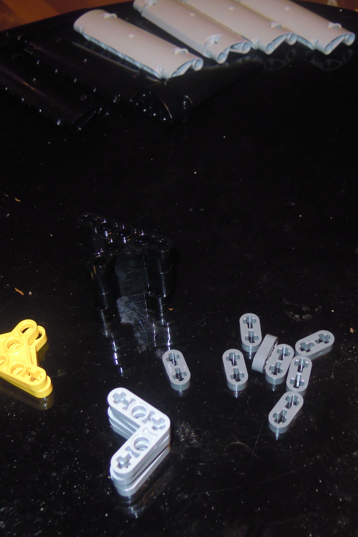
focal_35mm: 44
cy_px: 286
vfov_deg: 44.5
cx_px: 216
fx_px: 656
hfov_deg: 30.4
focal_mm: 5
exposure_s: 1/25
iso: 160
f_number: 2.7
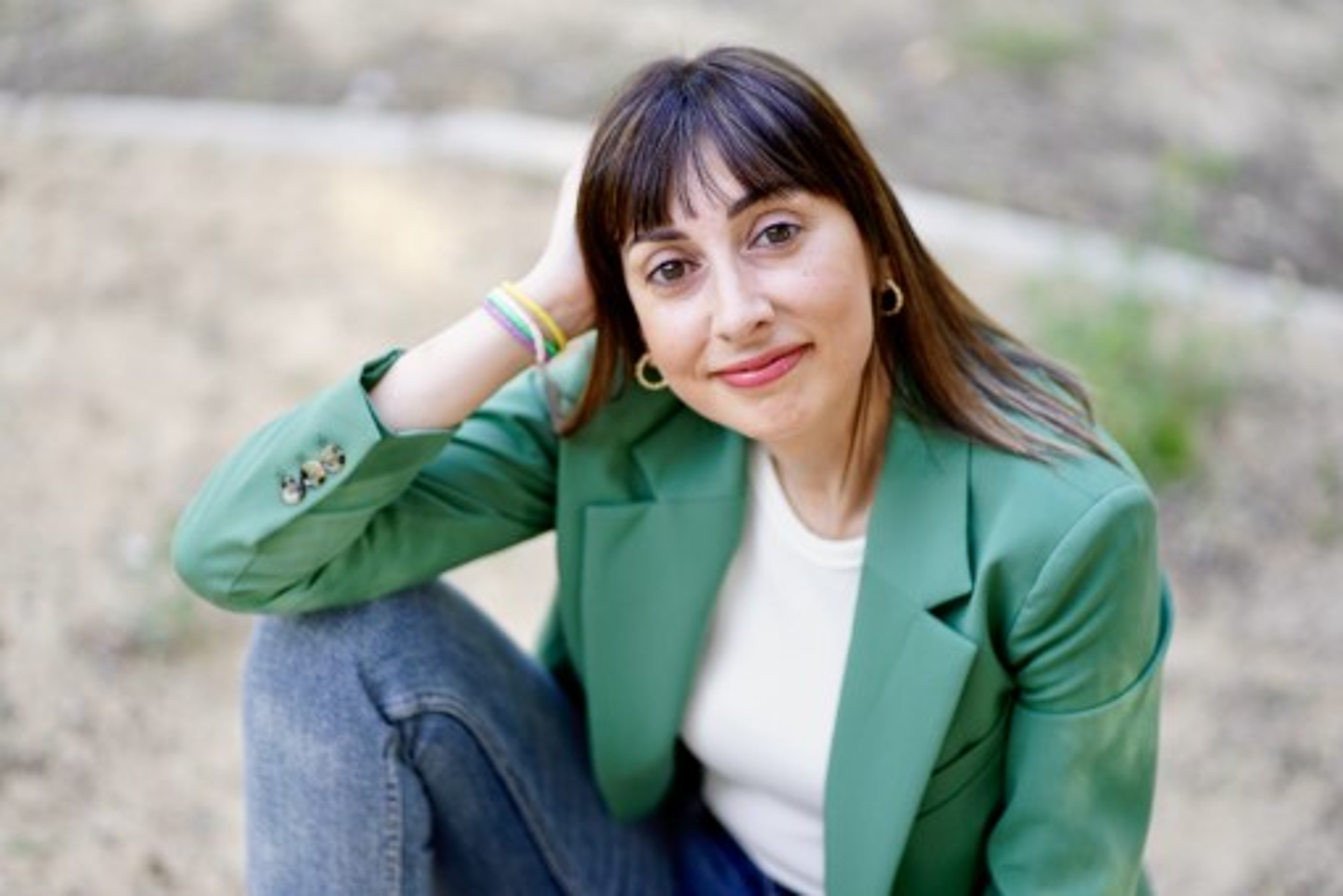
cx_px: 672
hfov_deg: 23.9
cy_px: 448
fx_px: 3171
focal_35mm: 85
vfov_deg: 16.1
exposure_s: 1/800
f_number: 1.8
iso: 500
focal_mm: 85
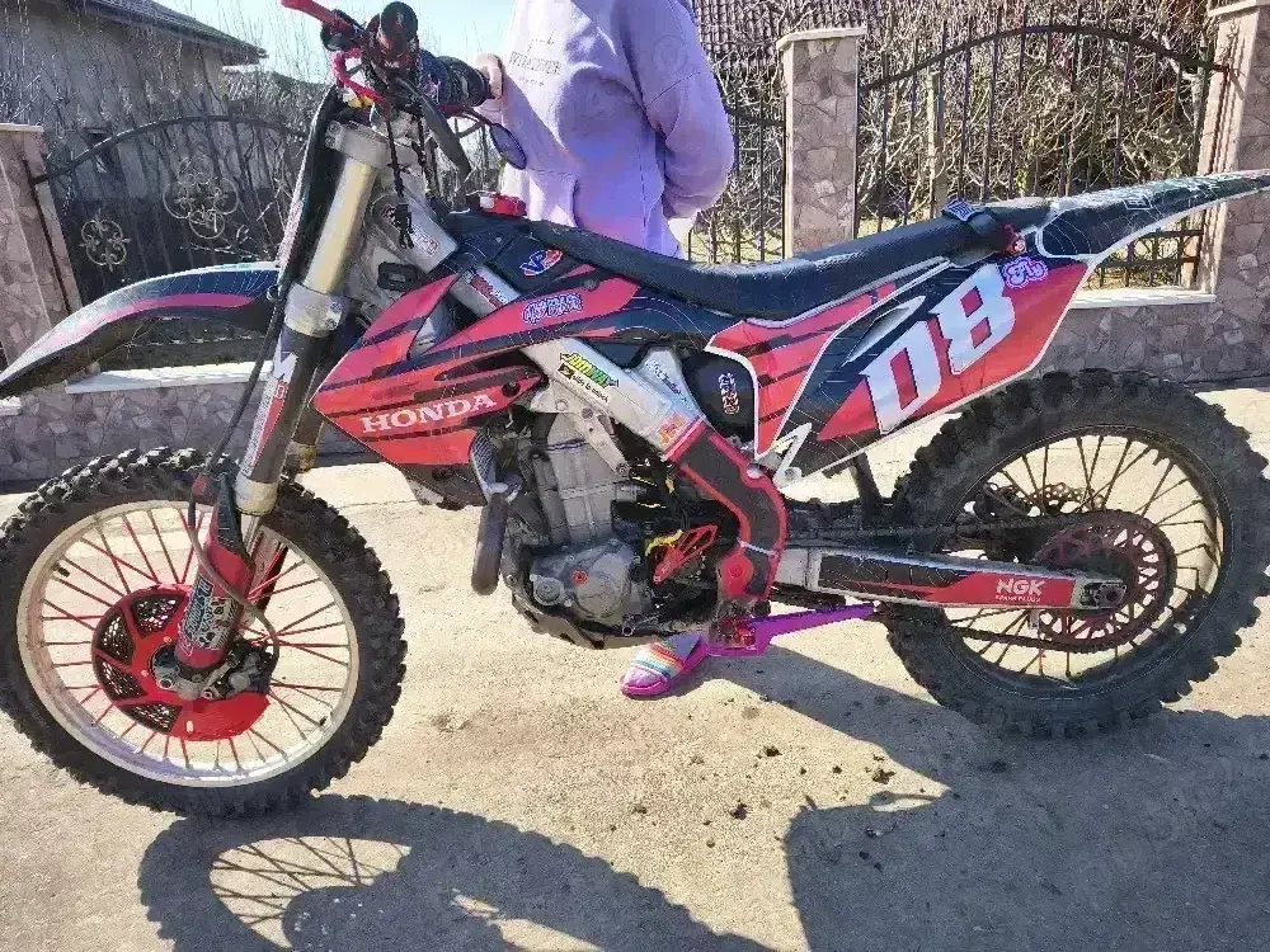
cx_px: 635
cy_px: 476
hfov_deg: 71.6
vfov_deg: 56.8
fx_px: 881
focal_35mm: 24
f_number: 1.8
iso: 100
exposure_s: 1/1111
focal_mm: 5.56
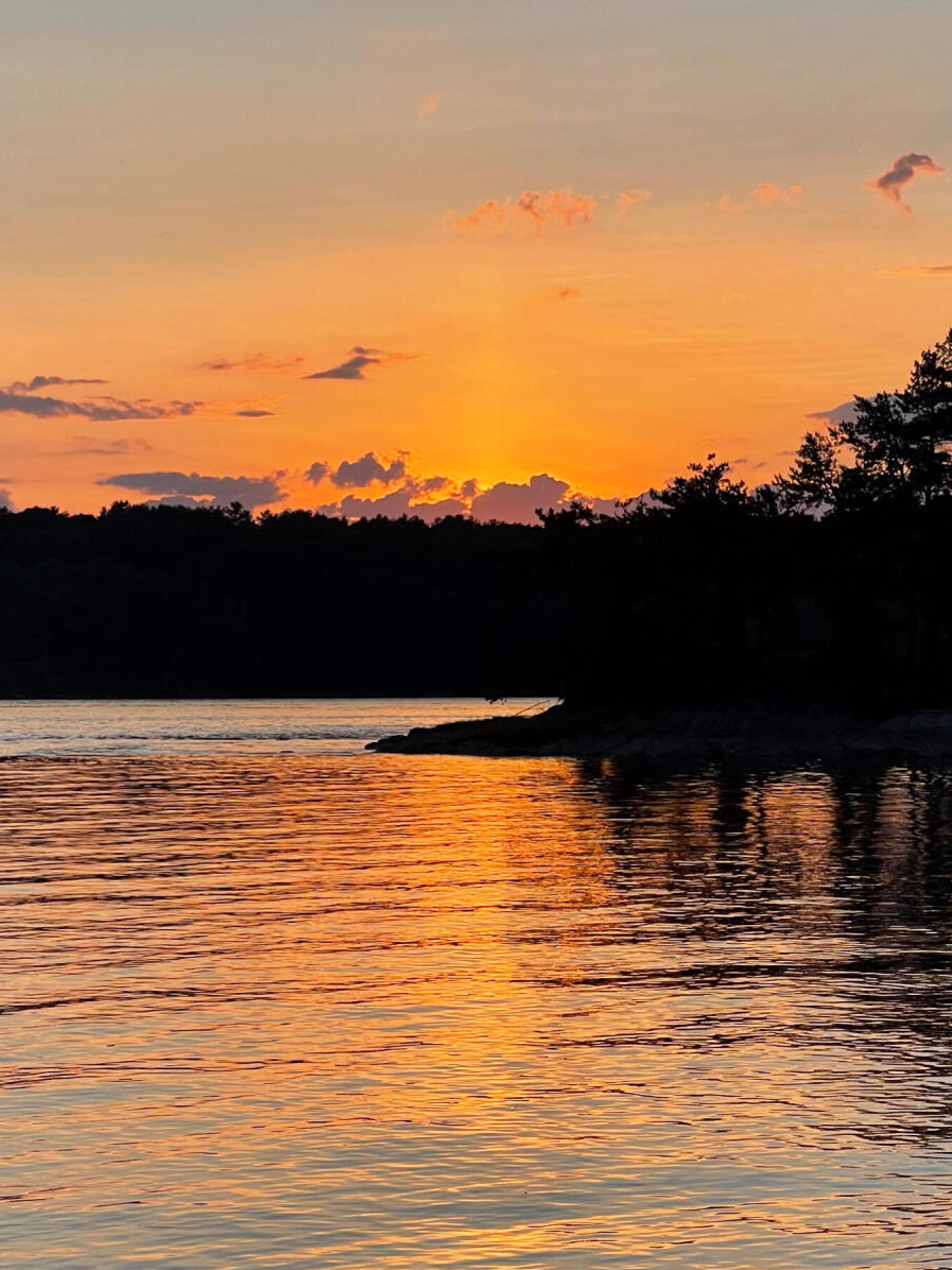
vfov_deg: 18.4
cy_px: 604
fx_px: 3924
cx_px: 386
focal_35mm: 107
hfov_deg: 13.8
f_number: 2.2
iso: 20
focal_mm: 7.5
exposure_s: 1/420
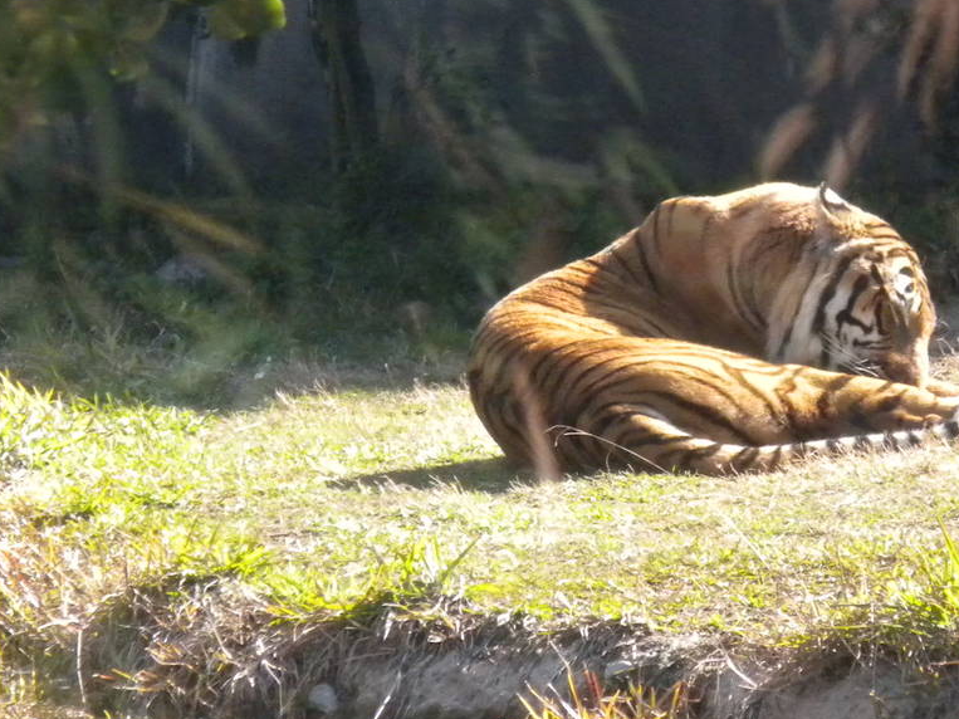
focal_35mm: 499
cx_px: 689
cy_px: 383
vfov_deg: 3.0
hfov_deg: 4.0
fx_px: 13822
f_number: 5.2
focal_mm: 42.1
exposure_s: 1/493
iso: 400
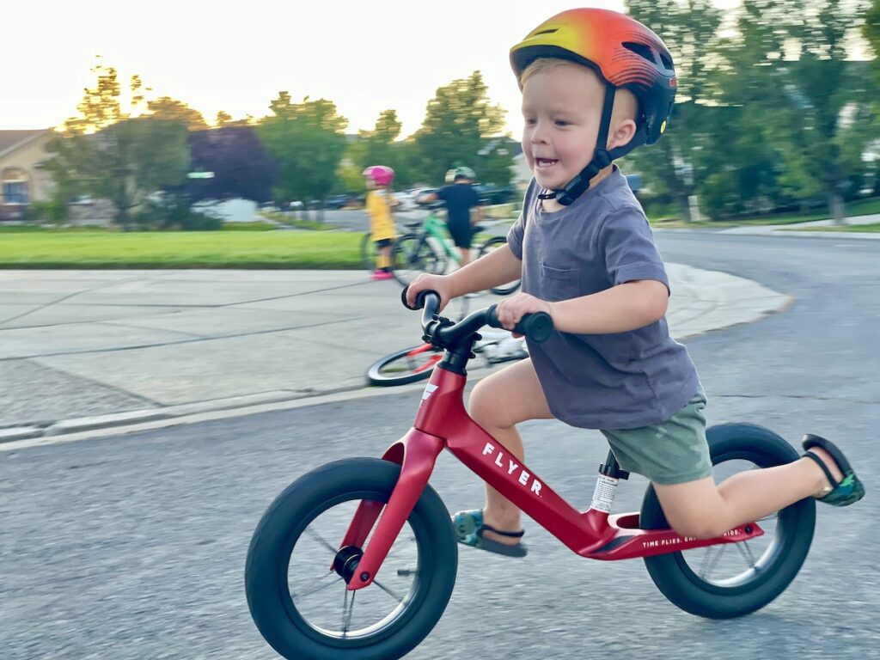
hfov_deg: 36.8
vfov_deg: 28.0
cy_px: 330
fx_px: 1322
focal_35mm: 52
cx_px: 440
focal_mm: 6
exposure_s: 1/99
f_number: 2
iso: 64
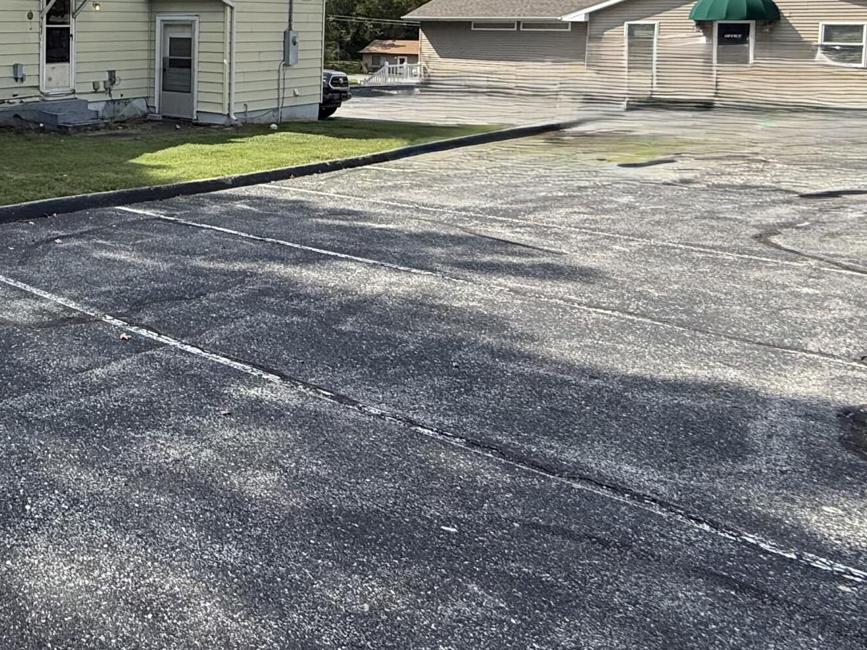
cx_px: -78
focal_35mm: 32
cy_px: 65
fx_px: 801
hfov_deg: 44.1
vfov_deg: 40.8
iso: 64
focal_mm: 2.22
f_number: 2.2
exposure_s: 1/1961
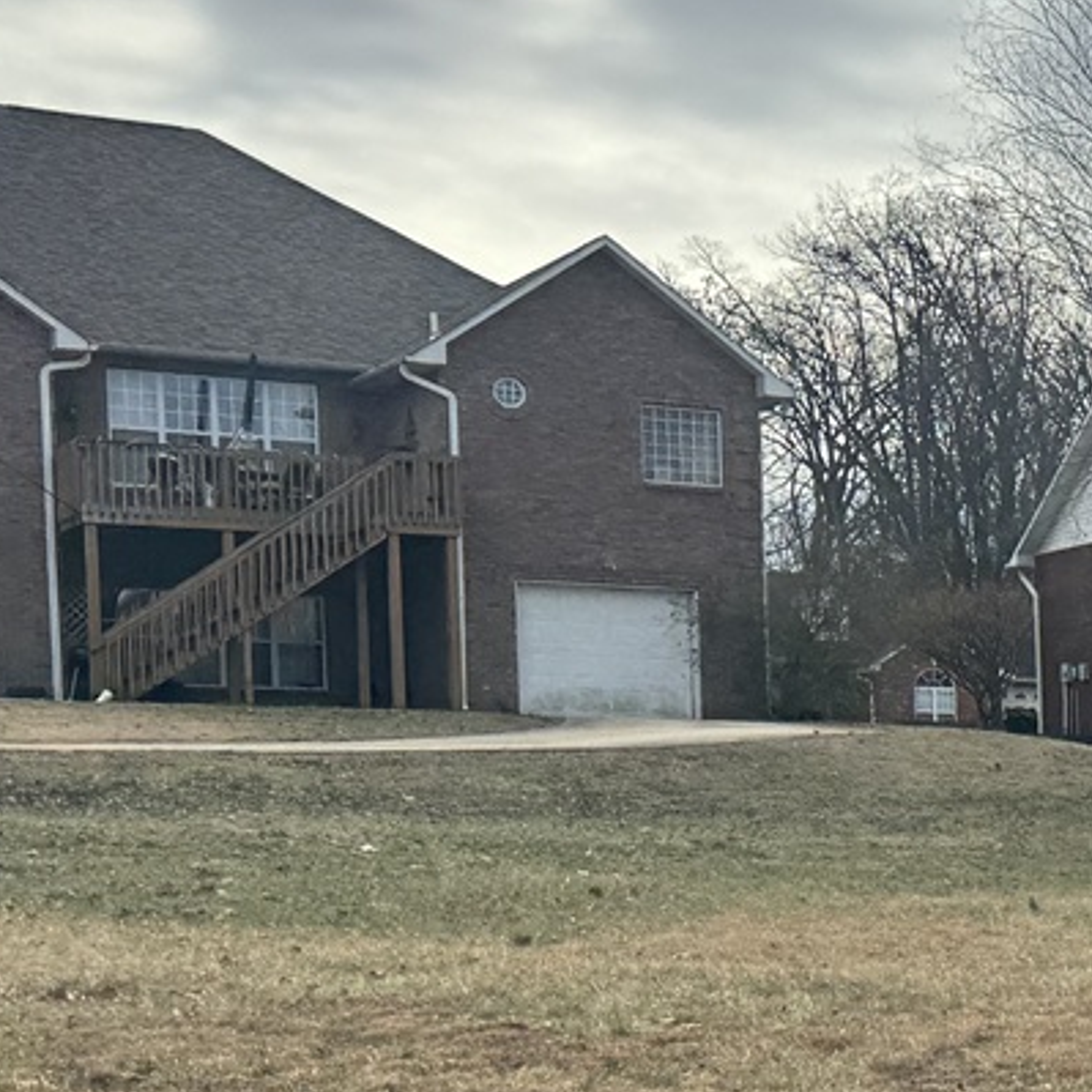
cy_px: 1110
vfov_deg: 18.6
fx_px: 3248
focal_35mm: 91
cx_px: 2128
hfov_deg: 15.5
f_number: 1.78
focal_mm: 6.76
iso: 80
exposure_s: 1/4310
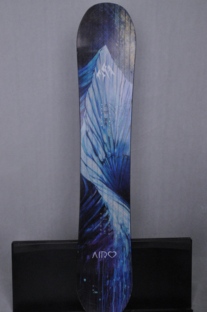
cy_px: 156
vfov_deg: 53.2
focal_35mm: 36
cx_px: 104
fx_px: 311
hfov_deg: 36.8
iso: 3200
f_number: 13
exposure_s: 1/125
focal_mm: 24
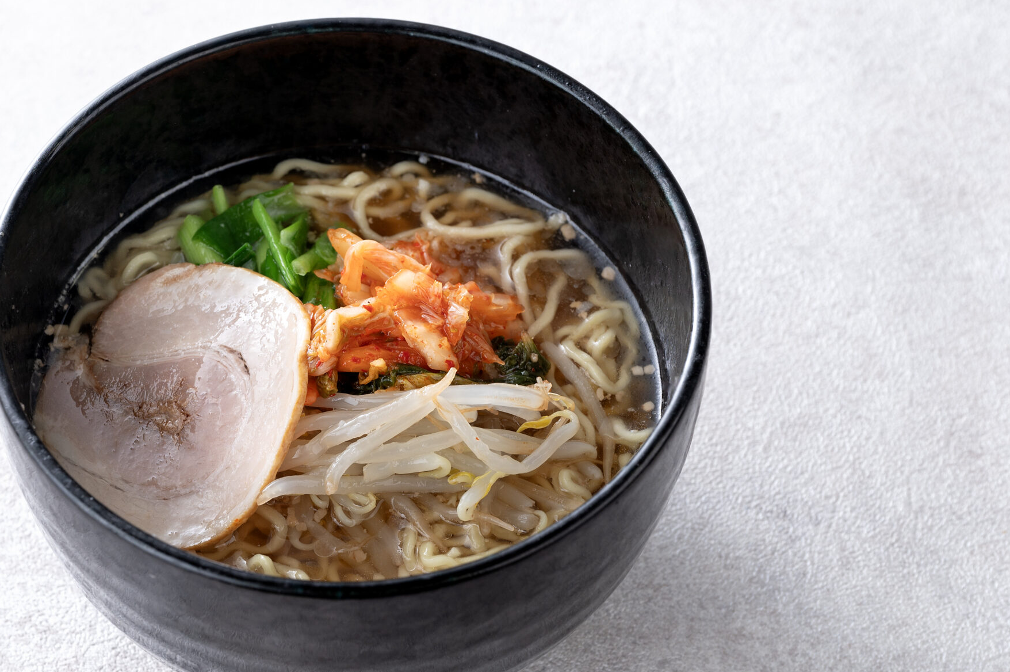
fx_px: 3392
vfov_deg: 11.3
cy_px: 341
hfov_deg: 16.9
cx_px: 350
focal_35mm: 121
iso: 160
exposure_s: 1/200
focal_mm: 83
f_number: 8
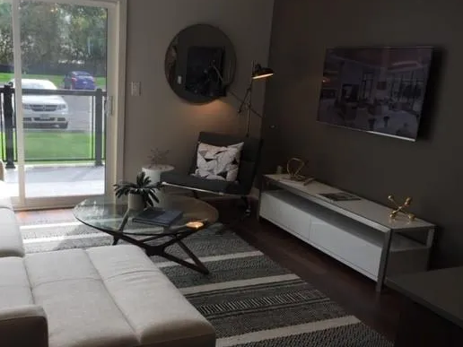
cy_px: 189
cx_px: 179
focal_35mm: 36
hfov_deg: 50.9
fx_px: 482
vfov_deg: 39.6
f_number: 2.2
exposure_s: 1/488
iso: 32
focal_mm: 4.15
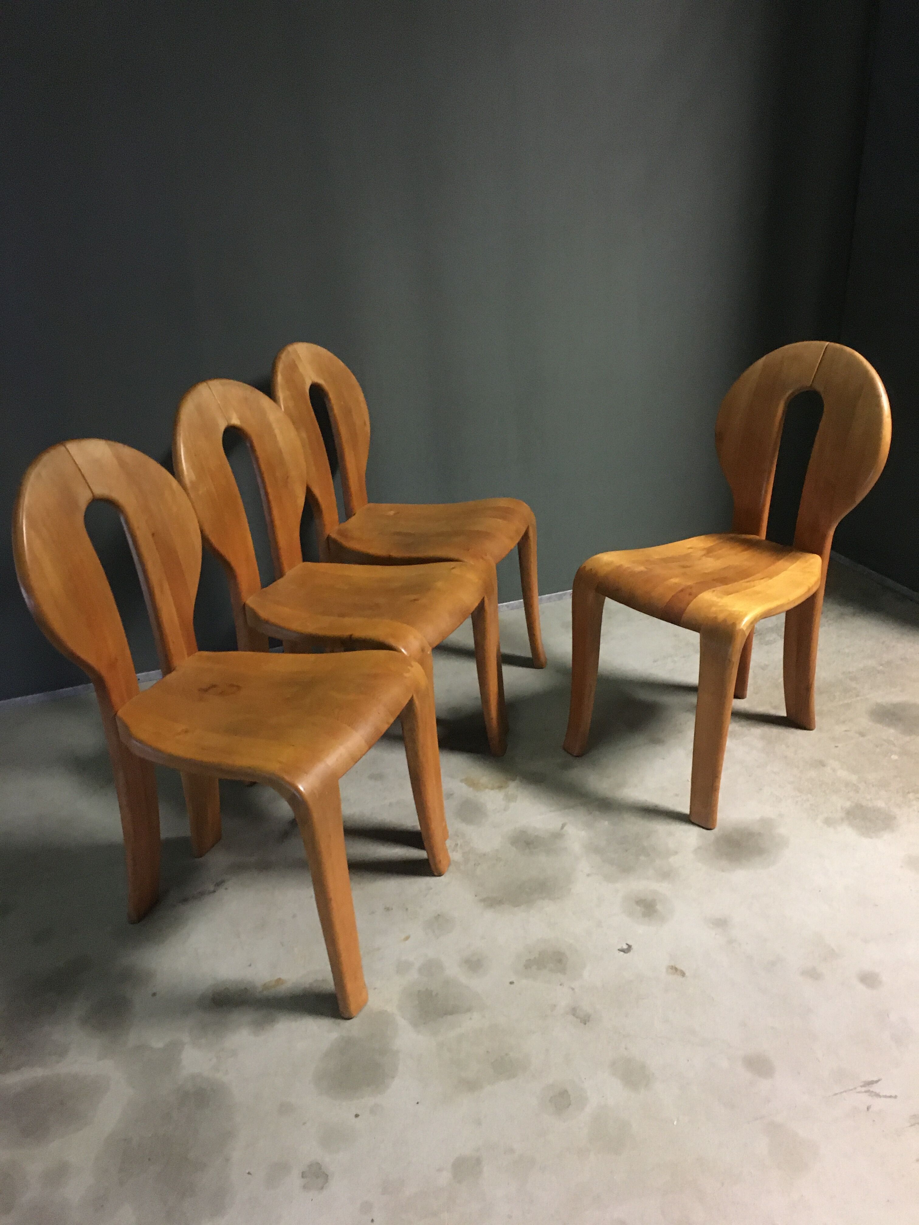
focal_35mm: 29
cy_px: 612
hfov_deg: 48.2
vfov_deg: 61.7
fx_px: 1027
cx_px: 460
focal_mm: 4.15
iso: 400
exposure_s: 1/17
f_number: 2.2
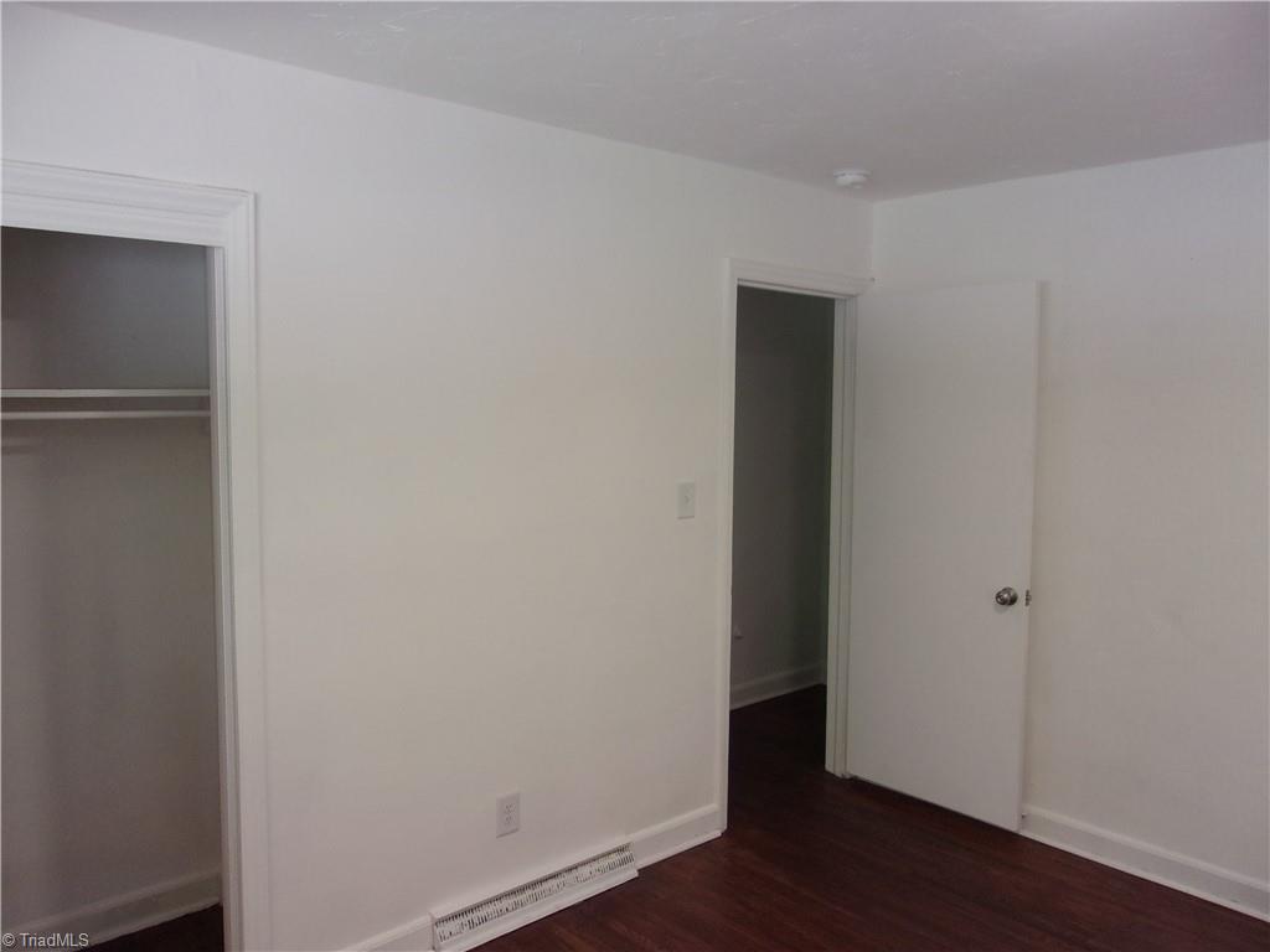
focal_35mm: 27
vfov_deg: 51.4
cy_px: 476
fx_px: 991
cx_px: 635
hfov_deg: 65.3
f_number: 3
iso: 148
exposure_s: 1/34
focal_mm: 4.9
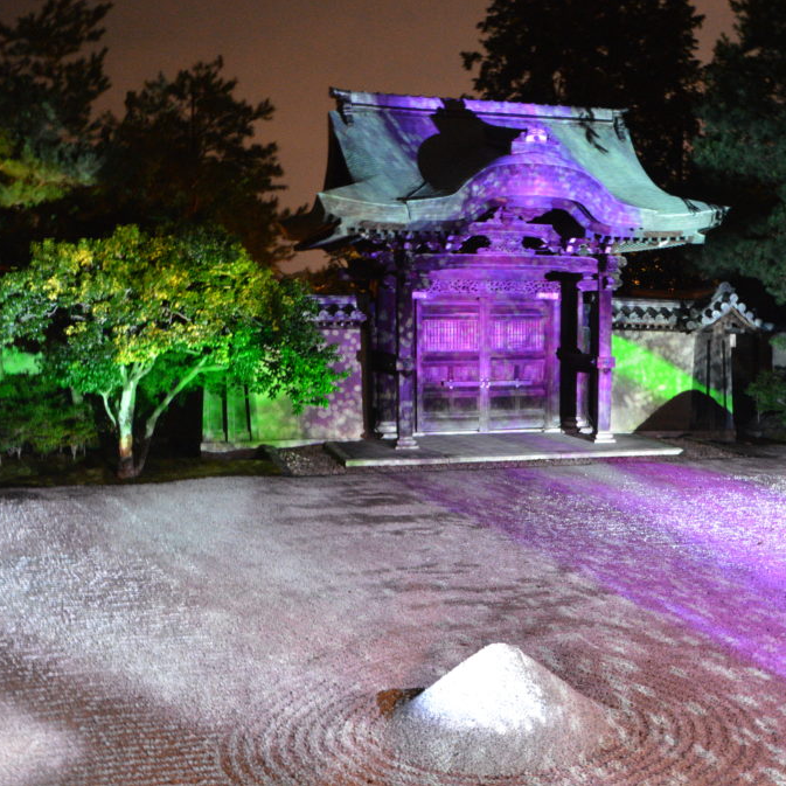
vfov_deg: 37.8
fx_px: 1147
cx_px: 515
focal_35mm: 45
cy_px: 388
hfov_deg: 37.5
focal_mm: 23
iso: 3200
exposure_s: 1/4
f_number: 3.8
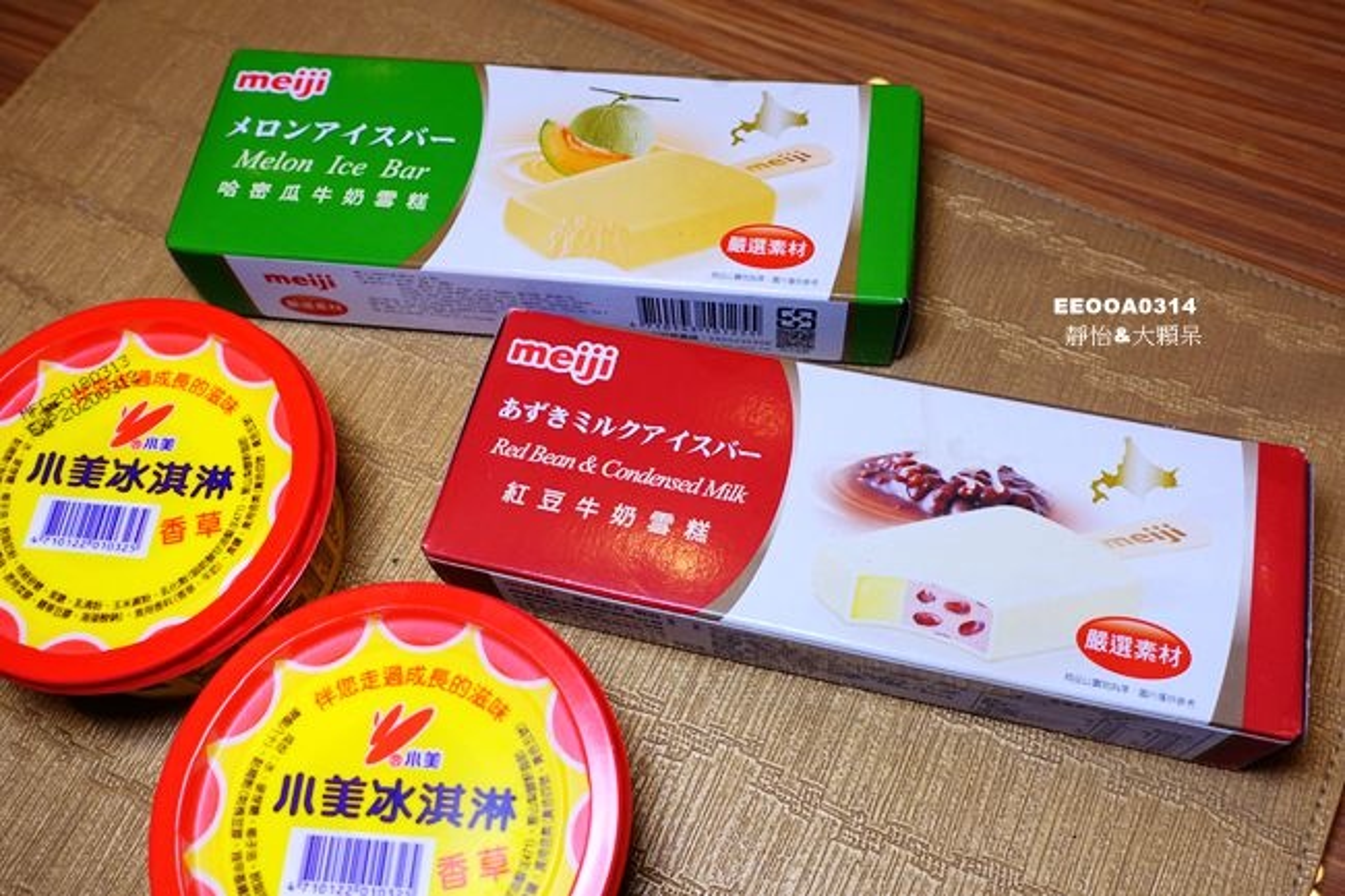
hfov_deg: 55.8
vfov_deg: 38.9
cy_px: 448
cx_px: 672
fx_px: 1270
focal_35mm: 34
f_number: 3.5
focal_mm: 12.35
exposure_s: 1/80
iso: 125
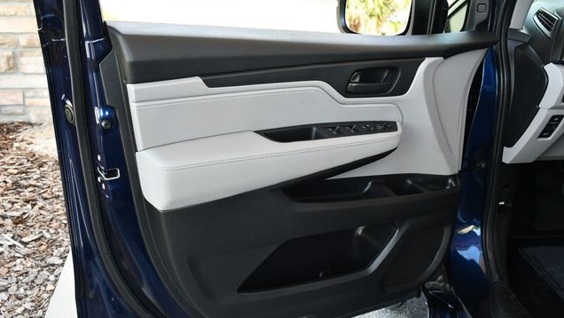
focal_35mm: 38
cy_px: 181
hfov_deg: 52.8
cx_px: 283
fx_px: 568
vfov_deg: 31.2
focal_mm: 18
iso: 400
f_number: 3.5
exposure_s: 1/250
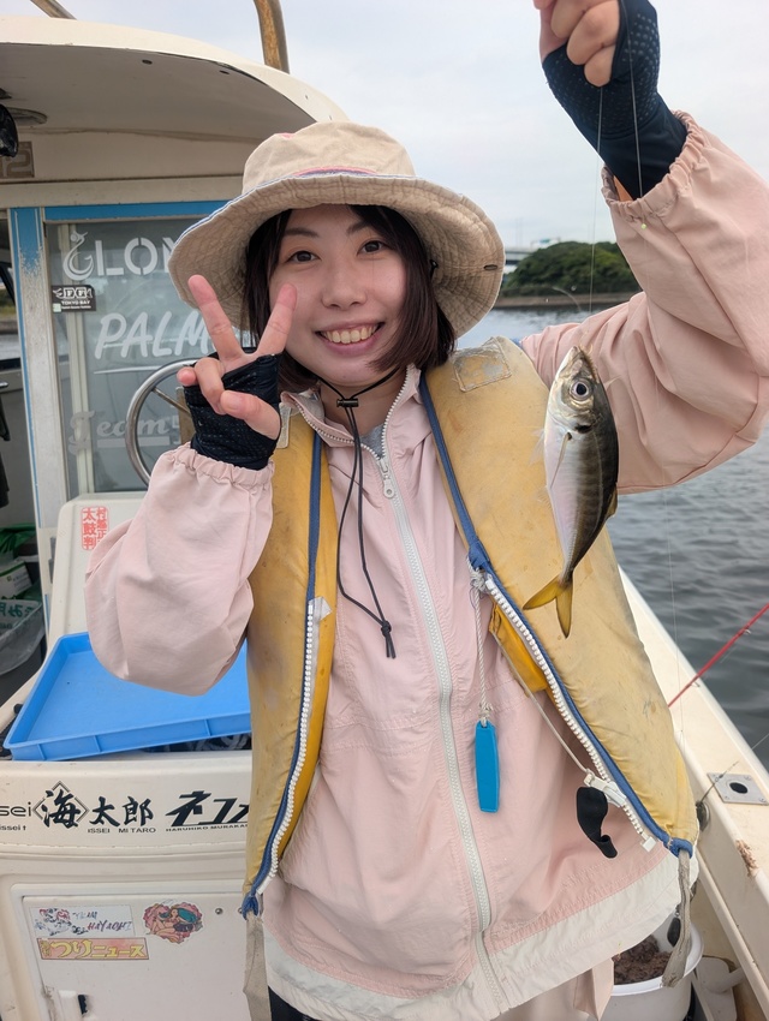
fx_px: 709
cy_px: 510
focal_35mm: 24
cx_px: 384
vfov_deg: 71.5
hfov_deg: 56.9
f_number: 1.68
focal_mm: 6.9
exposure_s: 1/499
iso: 20
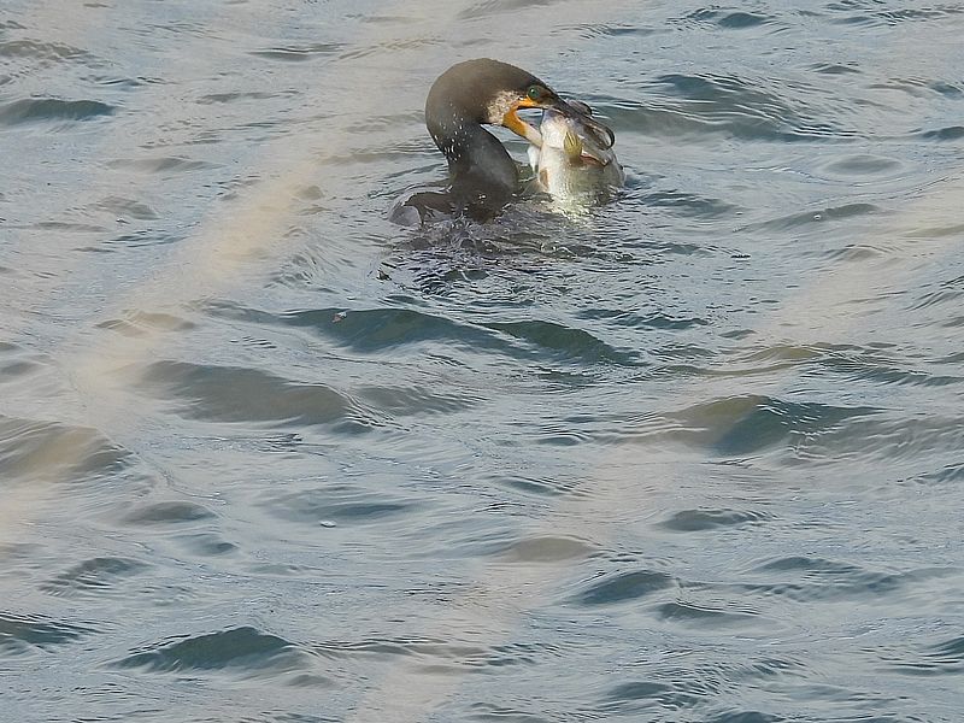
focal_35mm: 380
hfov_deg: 5.2
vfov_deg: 3.9
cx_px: 482
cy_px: 362
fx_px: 10582
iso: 100
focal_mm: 67.8
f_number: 5
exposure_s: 1/400
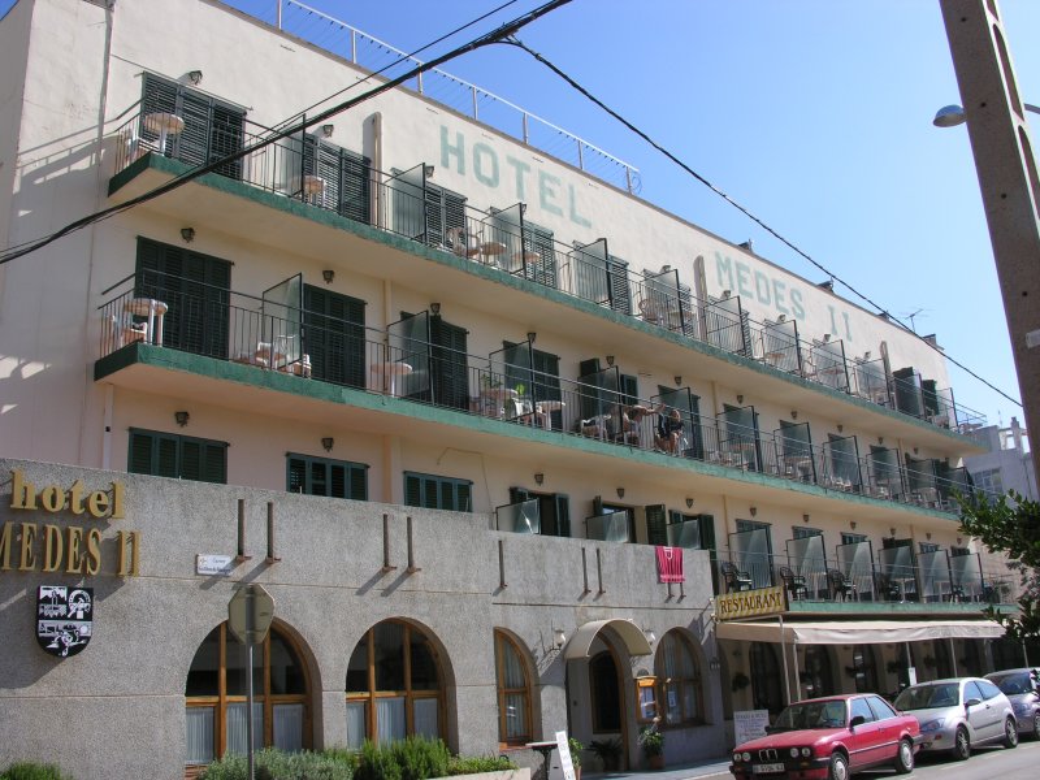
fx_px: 1052
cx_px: 520
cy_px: 390
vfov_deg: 40.7
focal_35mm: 35
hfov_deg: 52.6
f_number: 6.3
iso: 50
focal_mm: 8.9
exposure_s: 1/228
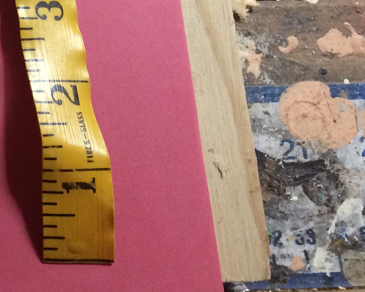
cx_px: -207
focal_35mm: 93
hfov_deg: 18.0
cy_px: -139
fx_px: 1005
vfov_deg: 15.3
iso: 160
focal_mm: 4.15
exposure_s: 1/30
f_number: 2.2
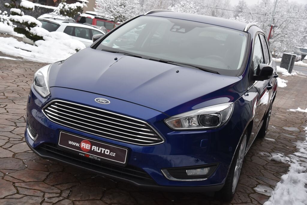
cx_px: 154
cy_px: 102
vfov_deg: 27.0
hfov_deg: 39.6
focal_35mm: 50
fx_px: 427
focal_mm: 50
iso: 500
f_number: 9
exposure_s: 1/320
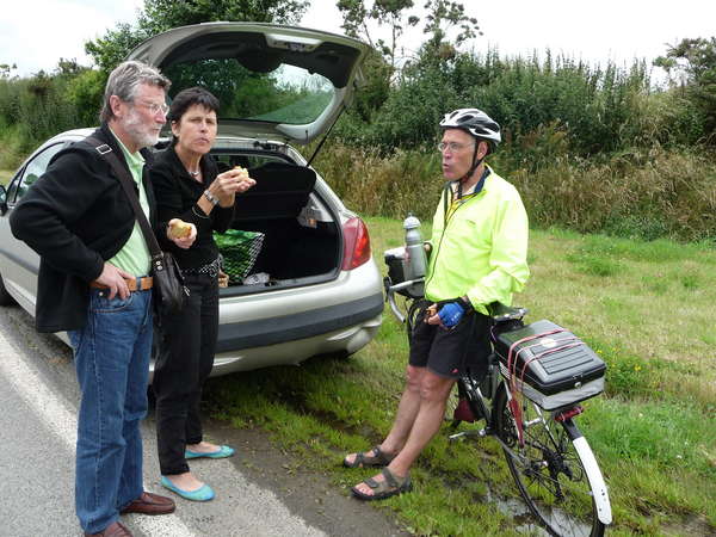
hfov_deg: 58.4
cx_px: 358
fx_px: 641
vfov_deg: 45.4
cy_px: 268
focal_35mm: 31
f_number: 3.3
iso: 100
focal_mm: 4.7
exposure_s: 1/320
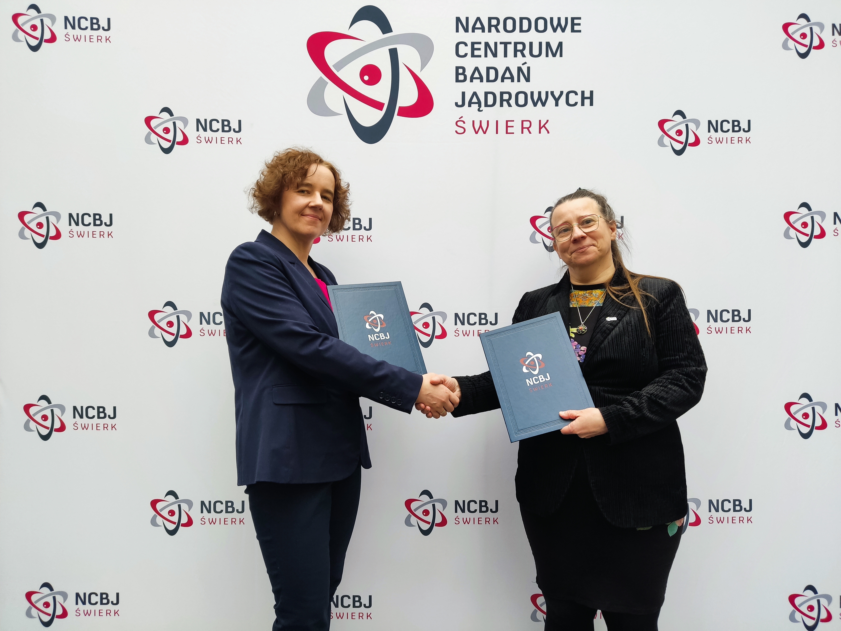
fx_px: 607
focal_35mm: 25
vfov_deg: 54.9
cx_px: 420
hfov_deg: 69.4
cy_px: 316
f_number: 1.79
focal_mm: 4.71
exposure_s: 1/33
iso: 340
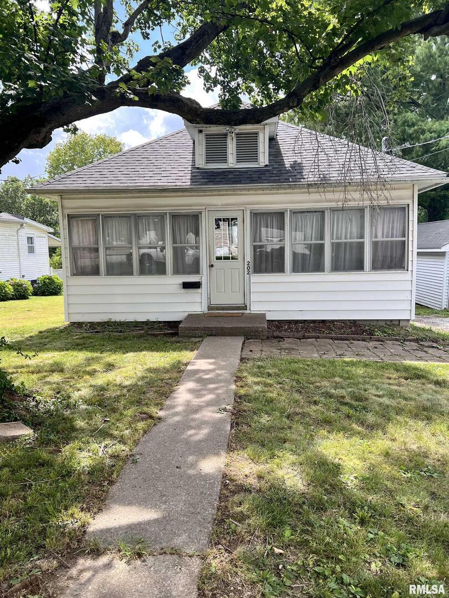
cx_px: 224
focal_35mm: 26
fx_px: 450
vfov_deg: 67.3
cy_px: 299
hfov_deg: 53.1
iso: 50
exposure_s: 1/840
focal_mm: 5.7
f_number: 1.5
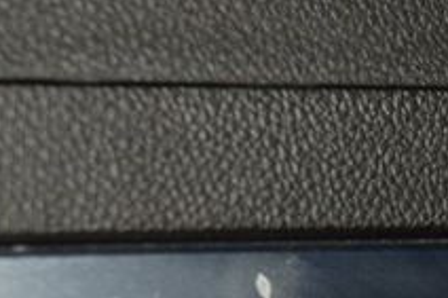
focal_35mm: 317
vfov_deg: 4.3
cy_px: 447
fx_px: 3942
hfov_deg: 6.5
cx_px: 587
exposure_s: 1/125
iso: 100
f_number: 8
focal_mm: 70
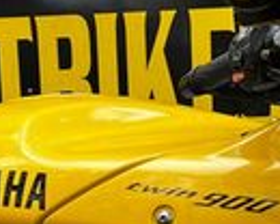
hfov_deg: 15.4
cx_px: 164
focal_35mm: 125
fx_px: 1036
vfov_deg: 11.2
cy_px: 444
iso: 50
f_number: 1.6
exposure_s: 1/343
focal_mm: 5.1
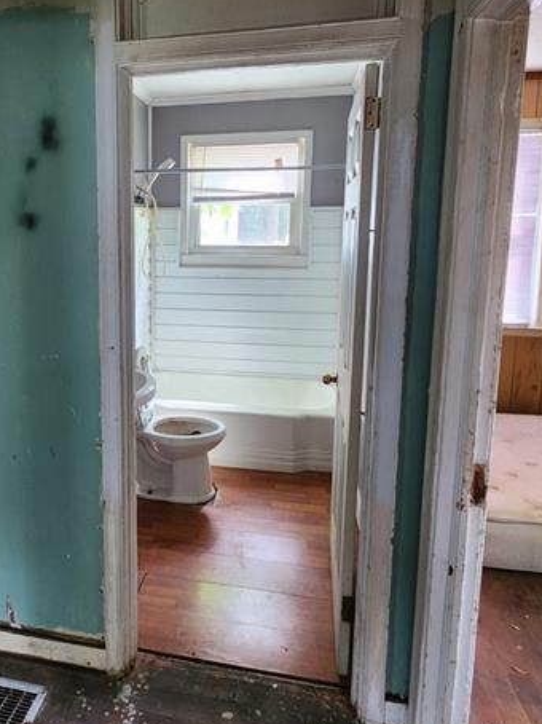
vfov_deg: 75.5
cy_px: 287
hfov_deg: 59.8
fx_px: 460
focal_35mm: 22
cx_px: 188
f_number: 2.2
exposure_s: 1/30
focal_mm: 2.2
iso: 320
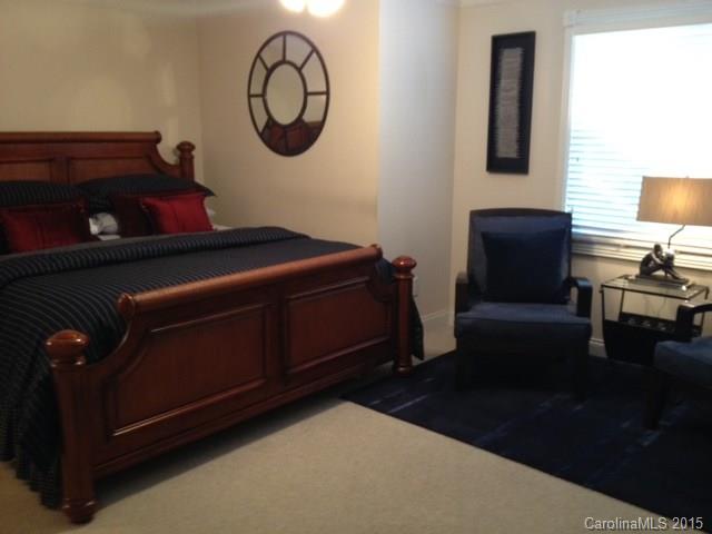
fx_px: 720
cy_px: 267
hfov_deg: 52.6
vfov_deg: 40.7
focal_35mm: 35
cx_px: 356
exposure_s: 1/20
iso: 160
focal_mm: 4.28
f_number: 2.4
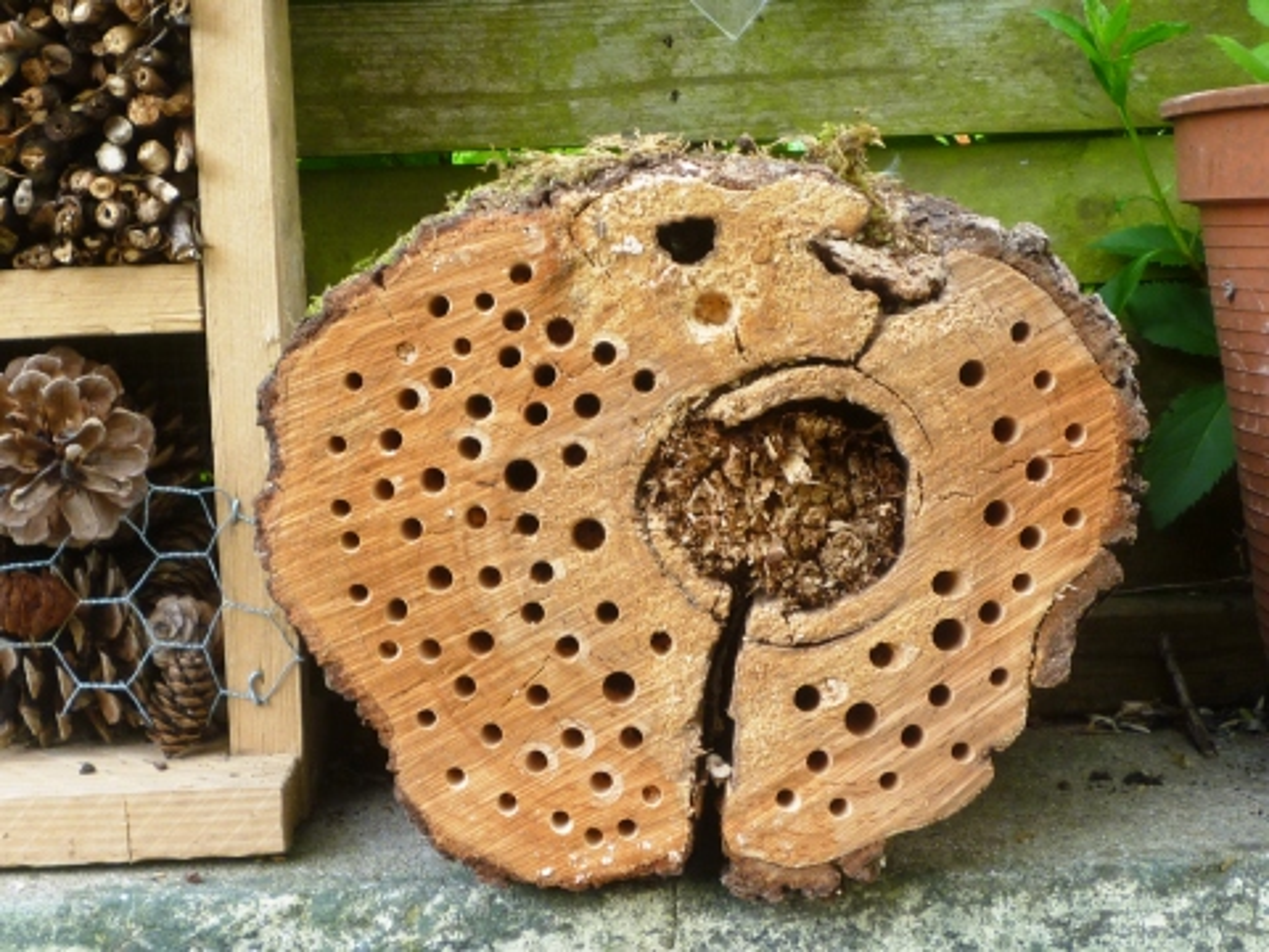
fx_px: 2053
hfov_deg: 34.3
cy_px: 476
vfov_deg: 26.1
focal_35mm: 56
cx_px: 634
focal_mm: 6.3
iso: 80
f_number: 3.7
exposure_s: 1/40
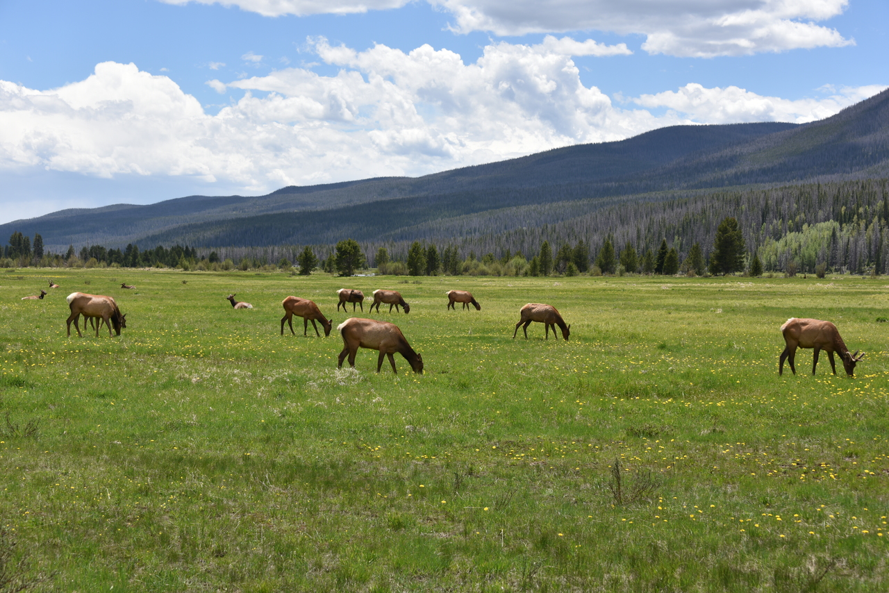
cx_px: 444
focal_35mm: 62
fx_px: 1531
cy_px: 296
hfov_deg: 32.4
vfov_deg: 21.9
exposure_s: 1/320
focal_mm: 62
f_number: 9
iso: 100
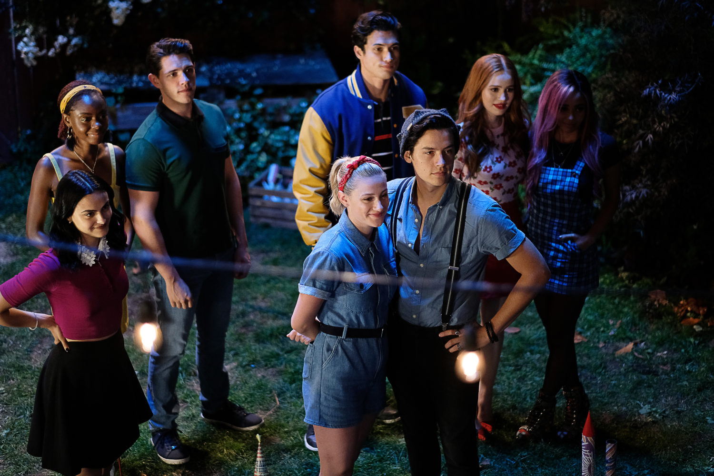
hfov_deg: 24.2
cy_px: 238
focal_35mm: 84
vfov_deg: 16.3
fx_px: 1666
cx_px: 357
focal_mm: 56
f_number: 1.2
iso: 1600
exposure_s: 1/250
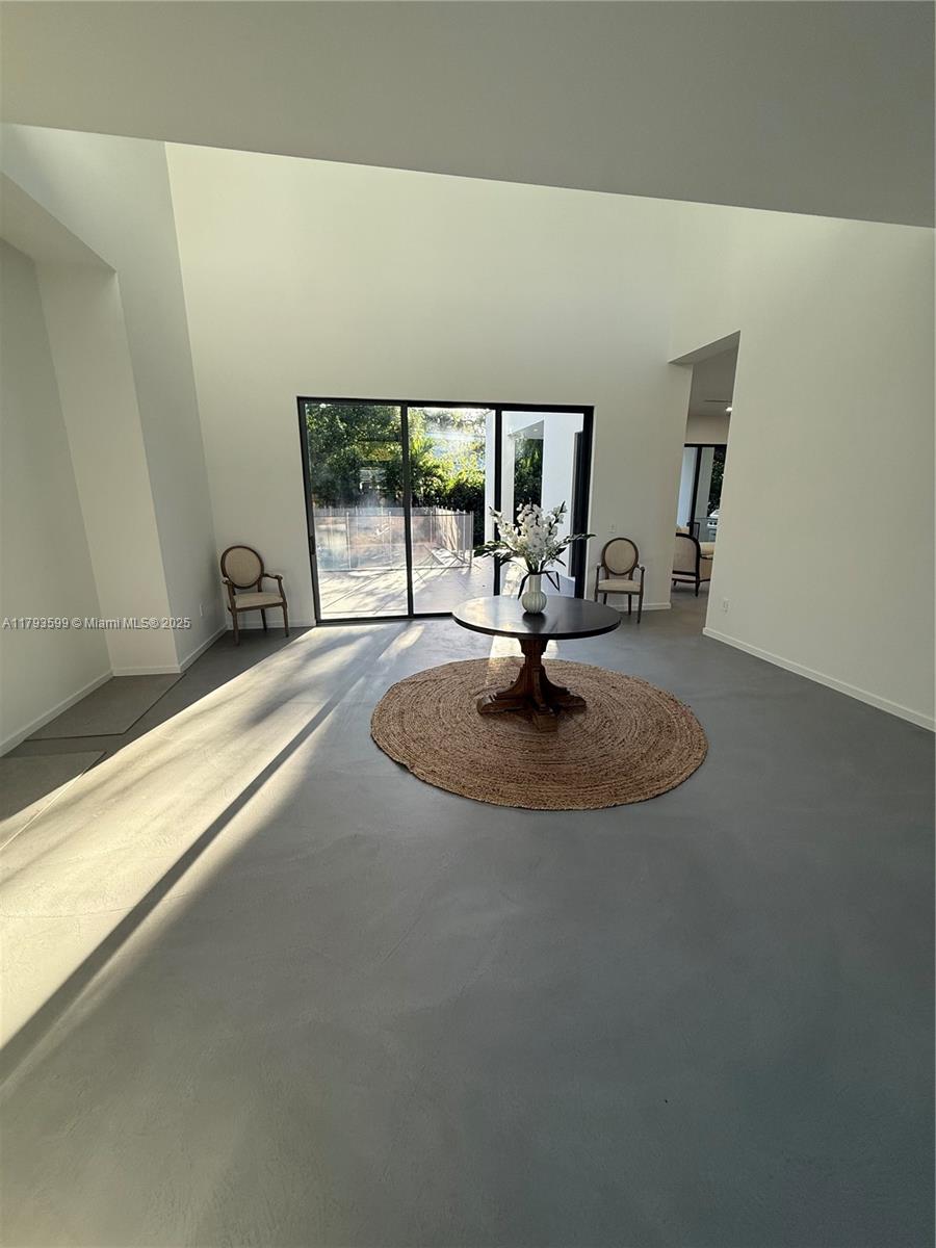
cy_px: 624
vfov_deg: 102.1
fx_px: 505
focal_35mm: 14
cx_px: 468
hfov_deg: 85.7
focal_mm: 2.22
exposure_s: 1/120
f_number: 2.2
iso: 80
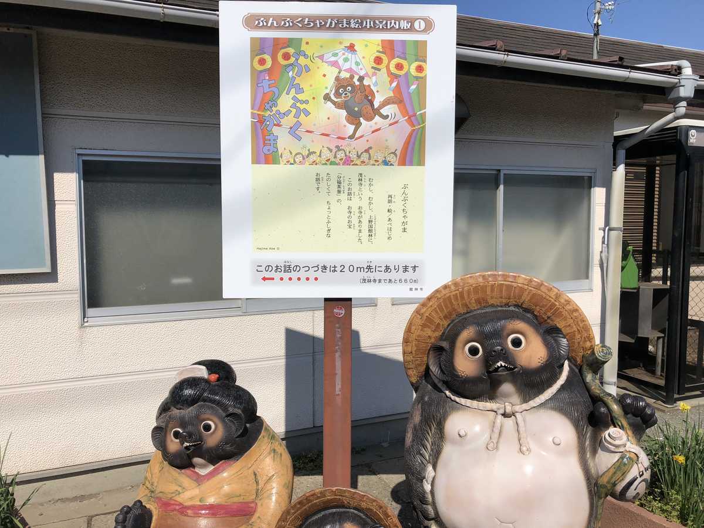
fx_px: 590
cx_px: 352
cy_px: 264
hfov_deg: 61.7
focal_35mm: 29
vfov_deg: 48.2
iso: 25
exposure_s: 1/4808
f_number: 1.8
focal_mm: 3.99
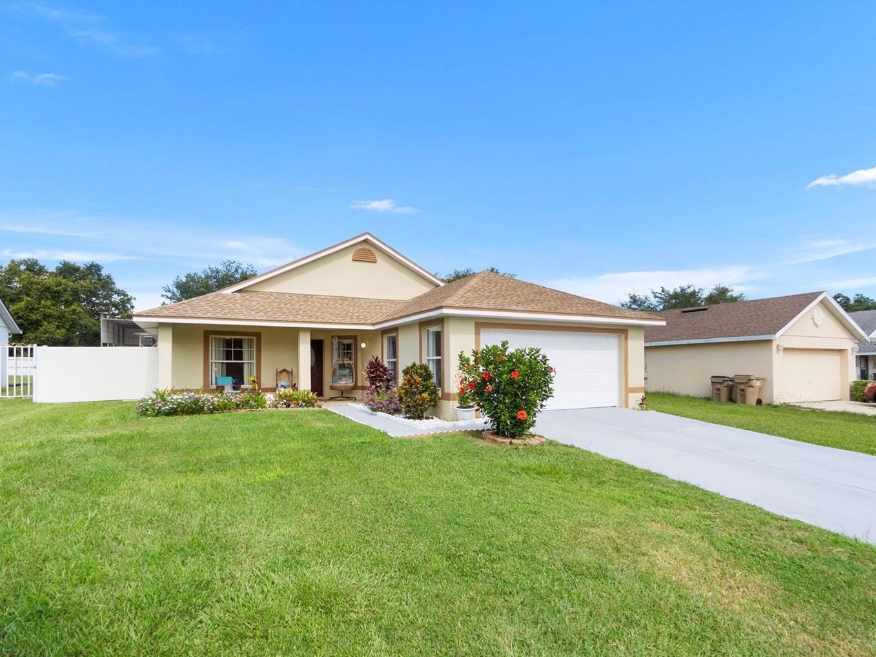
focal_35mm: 17
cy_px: 342
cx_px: 402
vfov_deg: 74.7
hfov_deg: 90.8
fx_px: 430
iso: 100
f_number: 8
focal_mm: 10
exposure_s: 1/200
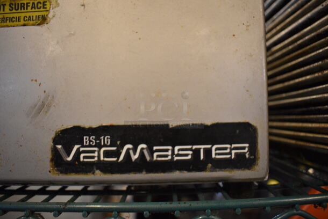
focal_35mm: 27
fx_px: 246
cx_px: 164
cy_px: 110
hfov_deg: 67.3
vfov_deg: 48.0
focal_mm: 18
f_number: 4
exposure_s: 1/60
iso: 1800
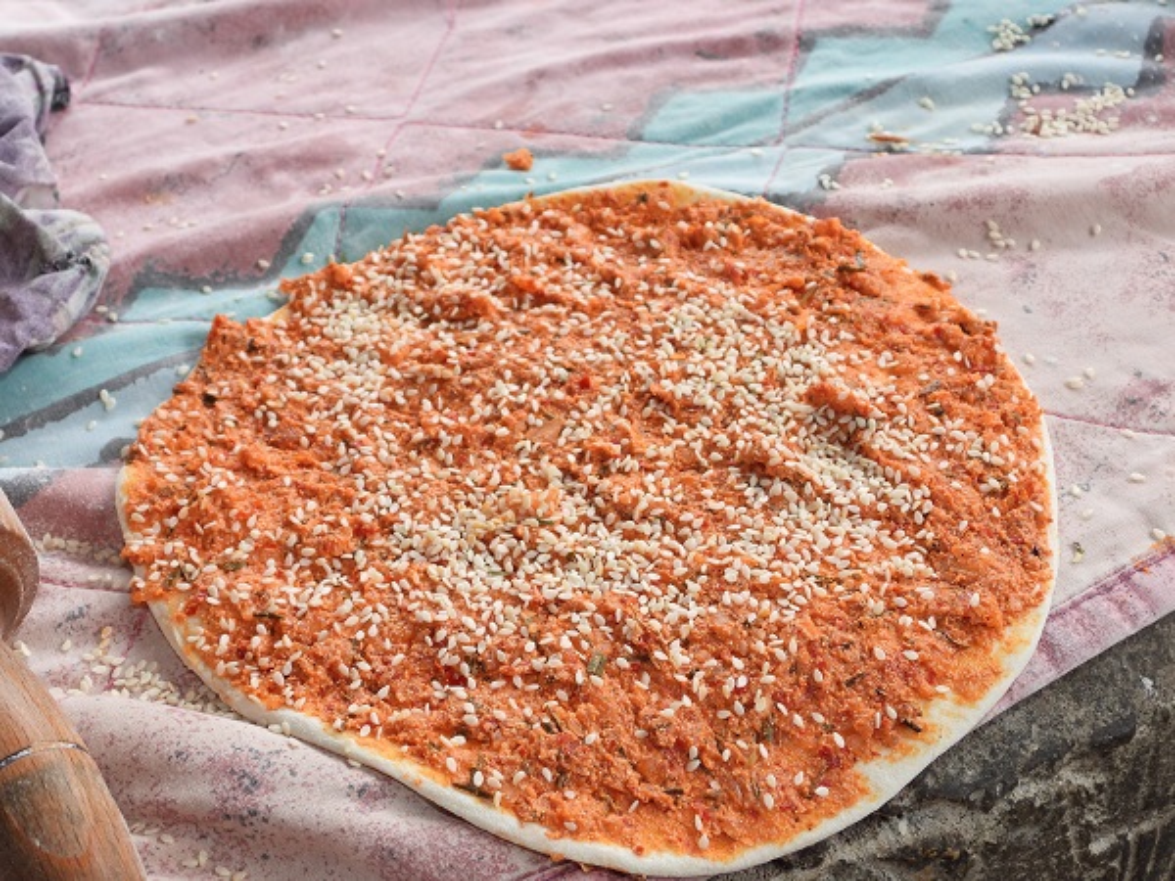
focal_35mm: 44
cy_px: 440
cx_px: 588
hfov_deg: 42.9
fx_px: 1494
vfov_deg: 32.9
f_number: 3.2
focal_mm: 7.9
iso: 100
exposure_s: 1/50
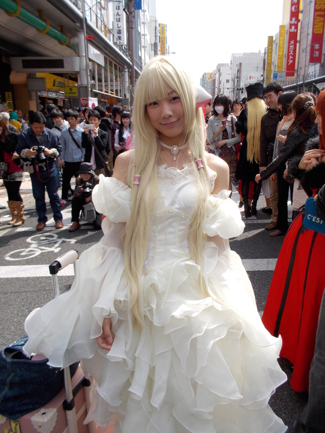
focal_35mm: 29
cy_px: 216
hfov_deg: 48.2
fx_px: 363
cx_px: 162
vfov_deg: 61.7
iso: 80
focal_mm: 4.1
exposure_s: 1/400
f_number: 3.3
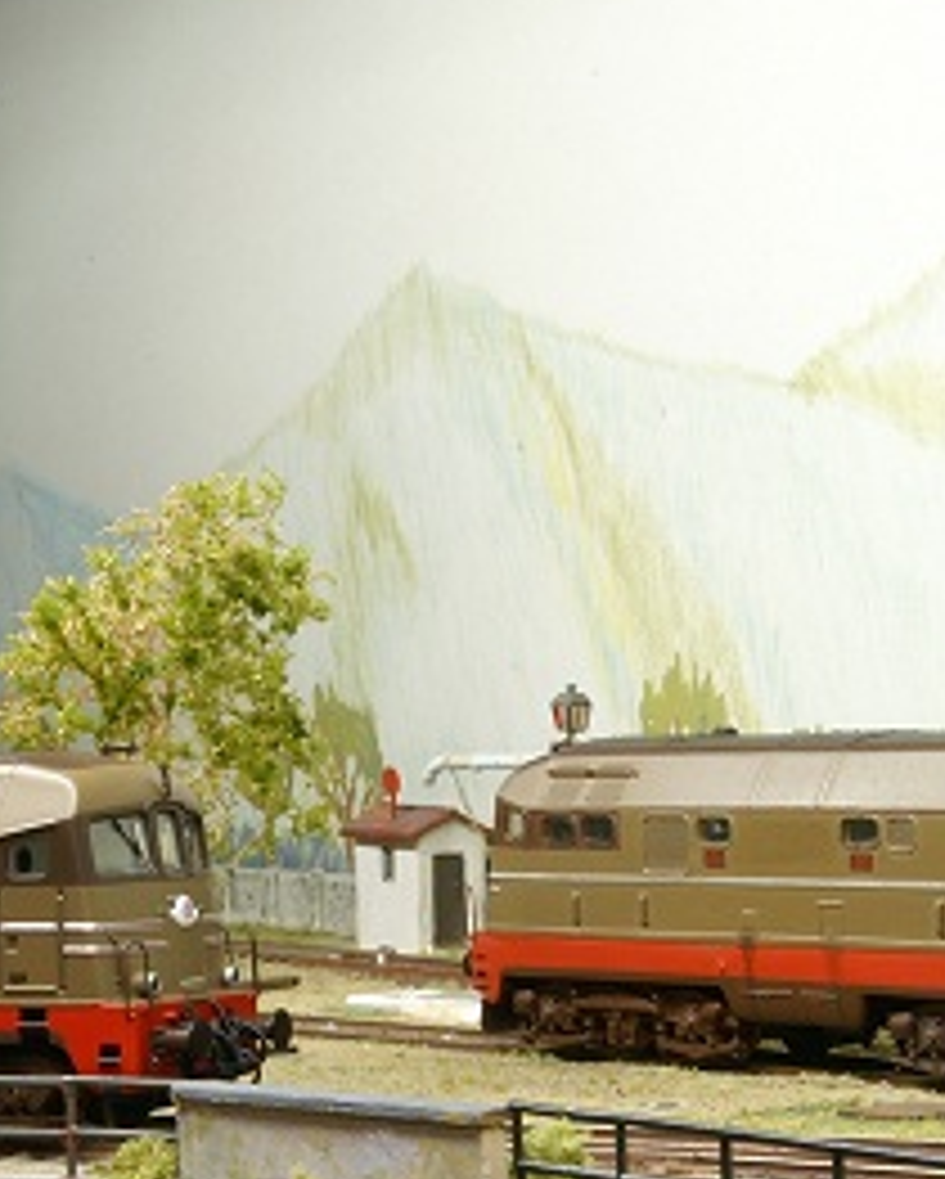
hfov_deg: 13.7
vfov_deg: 16.8
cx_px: 454
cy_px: 986
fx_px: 3946
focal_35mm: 113
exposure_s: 2
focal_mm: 28
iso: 200
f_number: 32
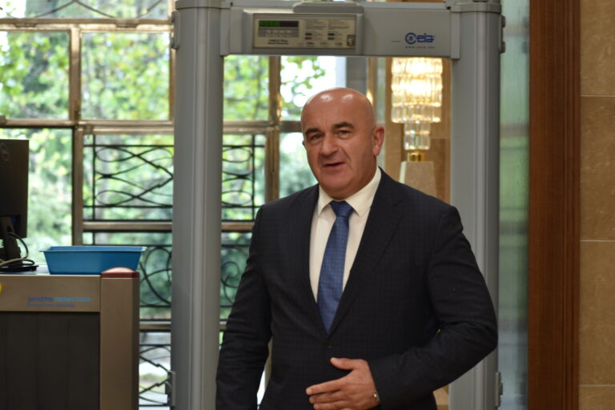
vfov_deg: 9.6
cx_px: 308
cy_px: 205
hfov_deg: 14.4
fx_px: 2434
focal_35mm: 142
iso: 400
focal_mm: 95
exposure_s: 1/100
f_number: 5
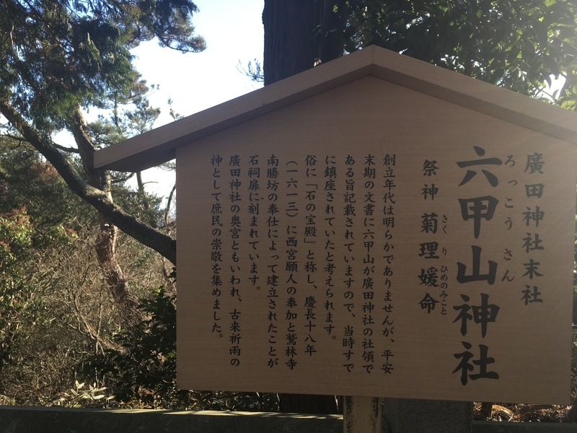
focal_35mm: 29
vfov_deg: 48.2
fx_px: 483
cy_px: 216
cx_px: 288
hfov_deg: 61.7
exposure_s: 1/238
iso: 25
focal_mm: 4.15
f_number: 2.2
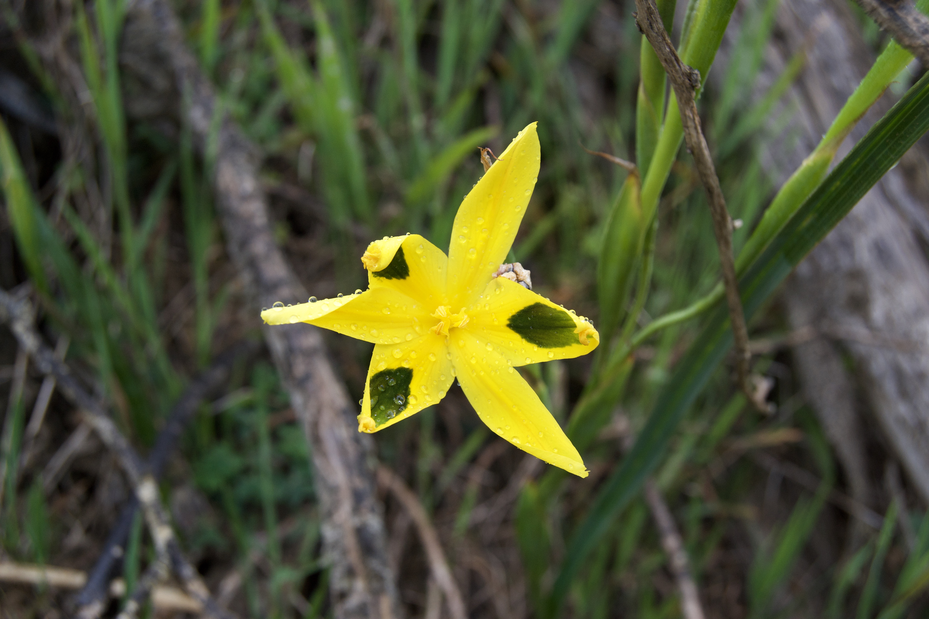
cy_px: 310
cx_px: 464
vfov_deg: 28.1
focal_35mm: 48
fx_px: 1239
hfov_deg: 41.1
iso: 280
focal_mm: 32
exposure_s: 1/125
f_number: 8
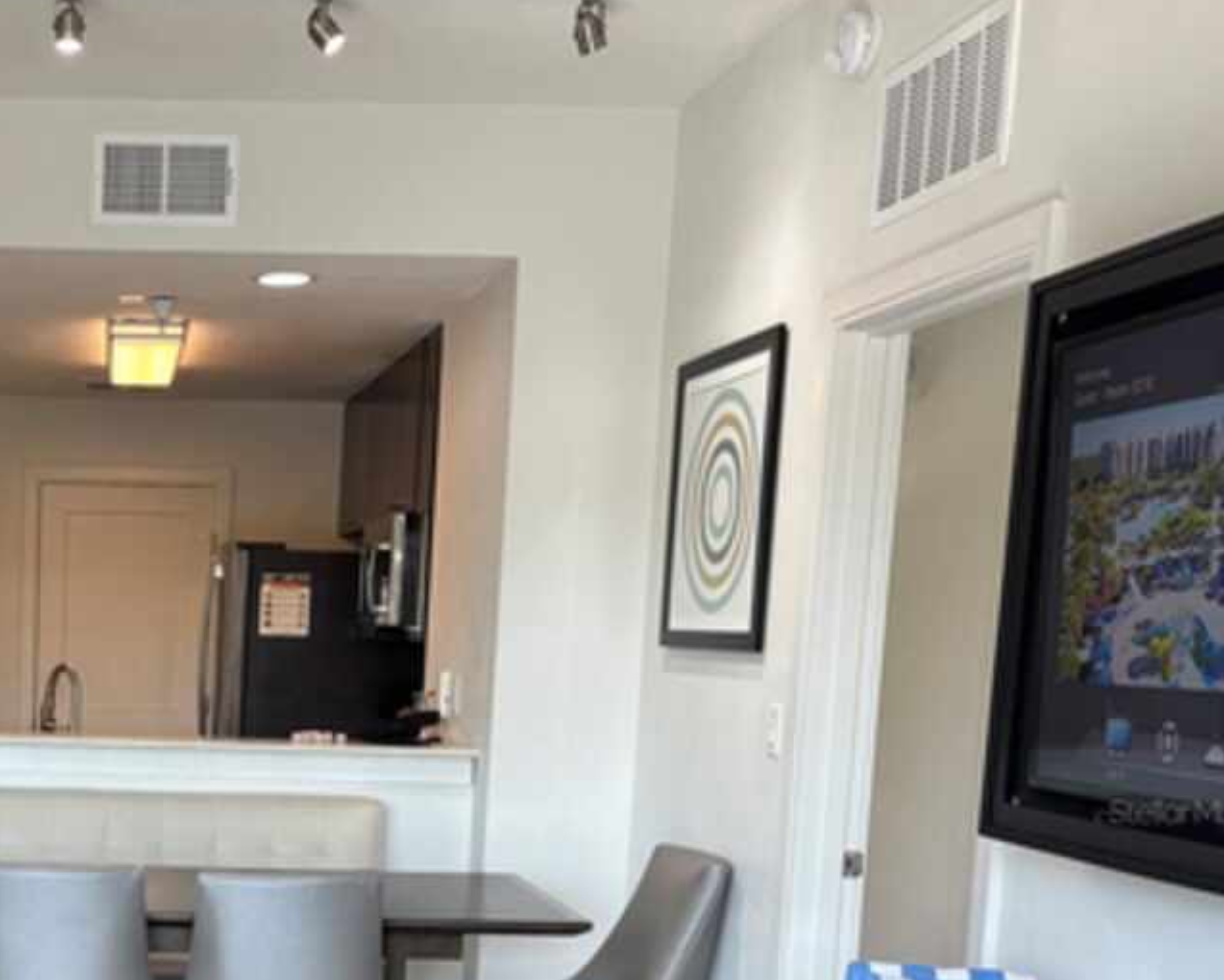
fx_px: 1848
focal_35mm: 51
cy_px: 811
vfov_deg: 28.9
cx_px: 25
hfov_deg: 33.7
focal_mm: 5.96
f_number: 1.6
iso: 80
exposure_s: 1/120
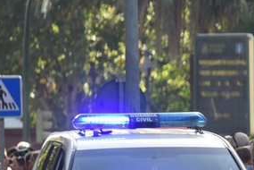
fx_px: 6335
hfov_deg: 2.3
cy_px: 304
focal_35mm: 898
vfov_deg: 1.5
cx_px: 475
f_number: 4
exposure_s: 1/160
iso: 100
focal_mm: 160
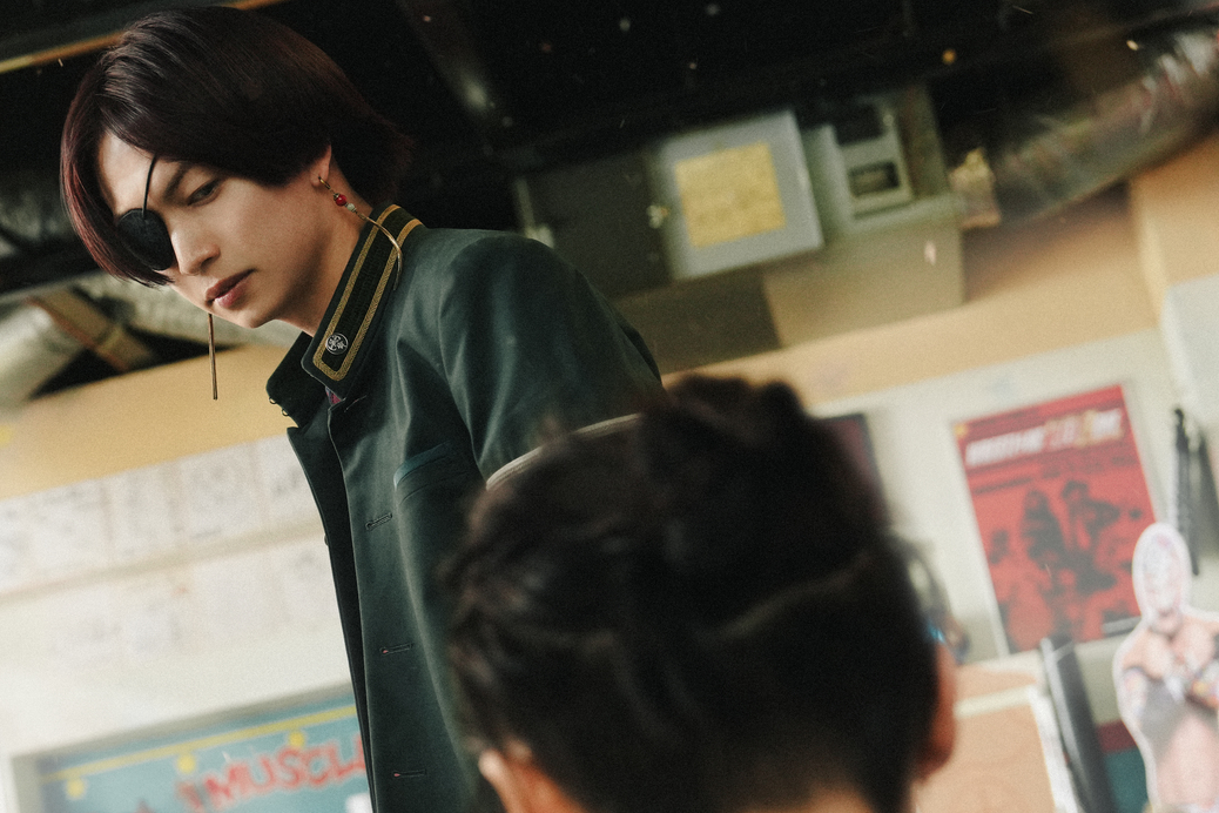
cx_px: 524
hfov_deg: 27.3
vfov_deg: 18.4
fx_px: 2506
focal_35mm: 74
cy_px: 465
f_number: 3.2
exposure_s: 1/160
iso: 2000
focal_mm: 40
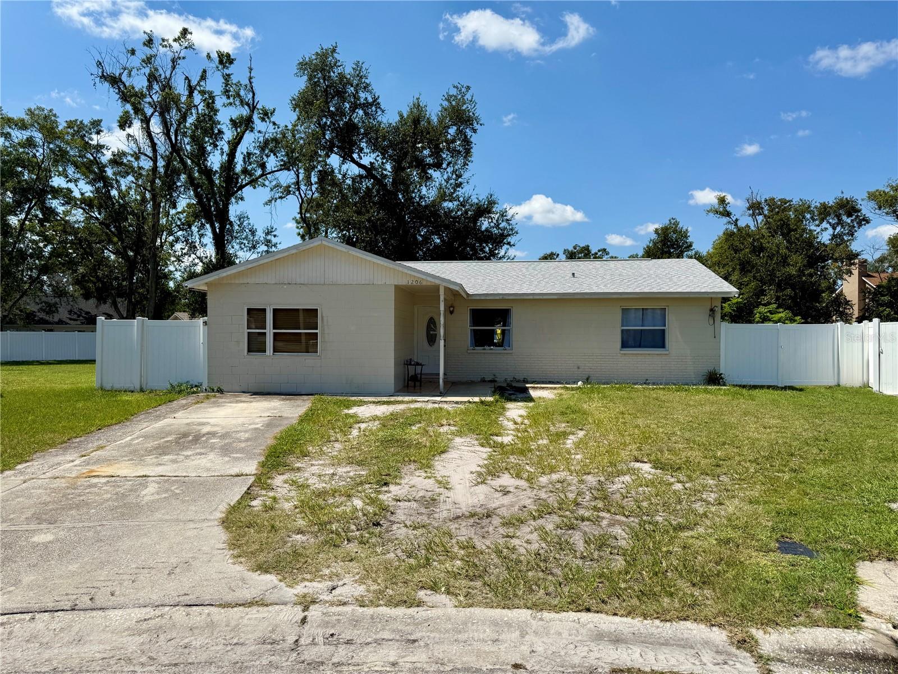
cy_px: 337
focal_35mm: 24
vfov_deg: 56.8
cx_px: 449
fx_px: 623
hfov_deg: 71.6
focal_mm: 6.76
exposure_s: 1/6711
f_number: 1.78
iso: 80
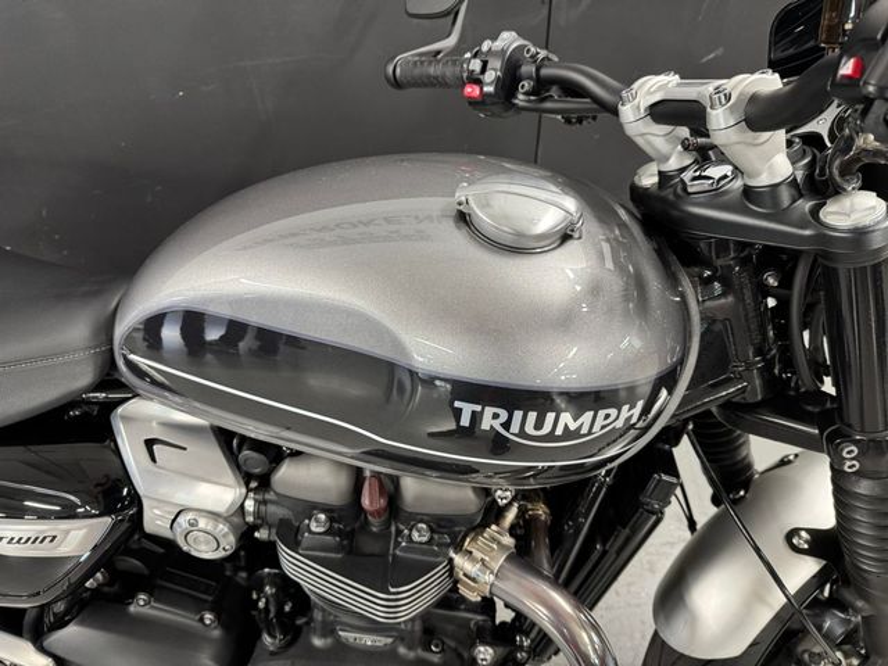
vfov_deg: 56.8
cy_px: 333
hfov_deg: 71.6
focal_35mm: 24
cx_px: 444
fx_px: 616
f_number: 1.78
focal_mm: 6.76
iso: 250
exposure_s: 1/50
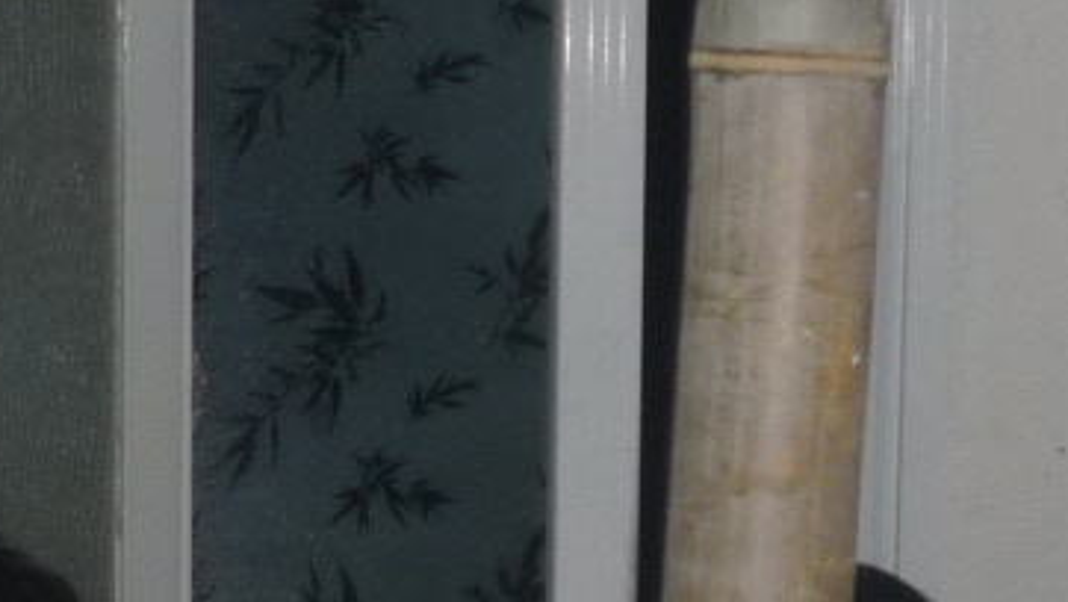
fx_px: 4505
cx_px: 239
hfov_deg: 13.5
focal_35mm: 159
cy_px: 841
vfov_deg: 7.5
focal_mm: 5.5
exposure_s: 1/30
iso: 100
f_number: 2.8
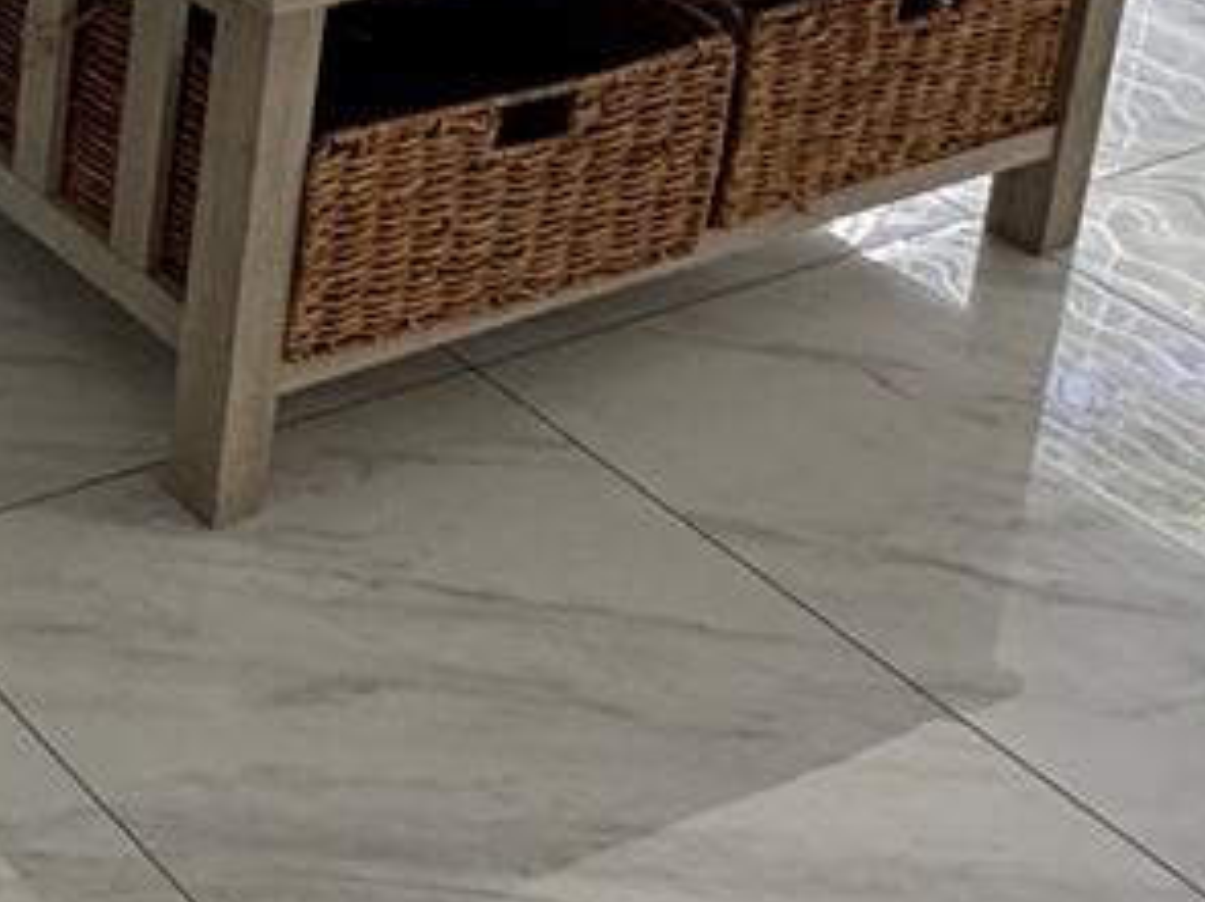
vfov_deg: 16.5
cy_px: -678
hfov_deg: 19.7
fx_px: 2645
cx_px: -903
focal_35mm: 76
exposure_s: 1/99
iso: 200
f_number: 2.2
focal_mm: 2.22
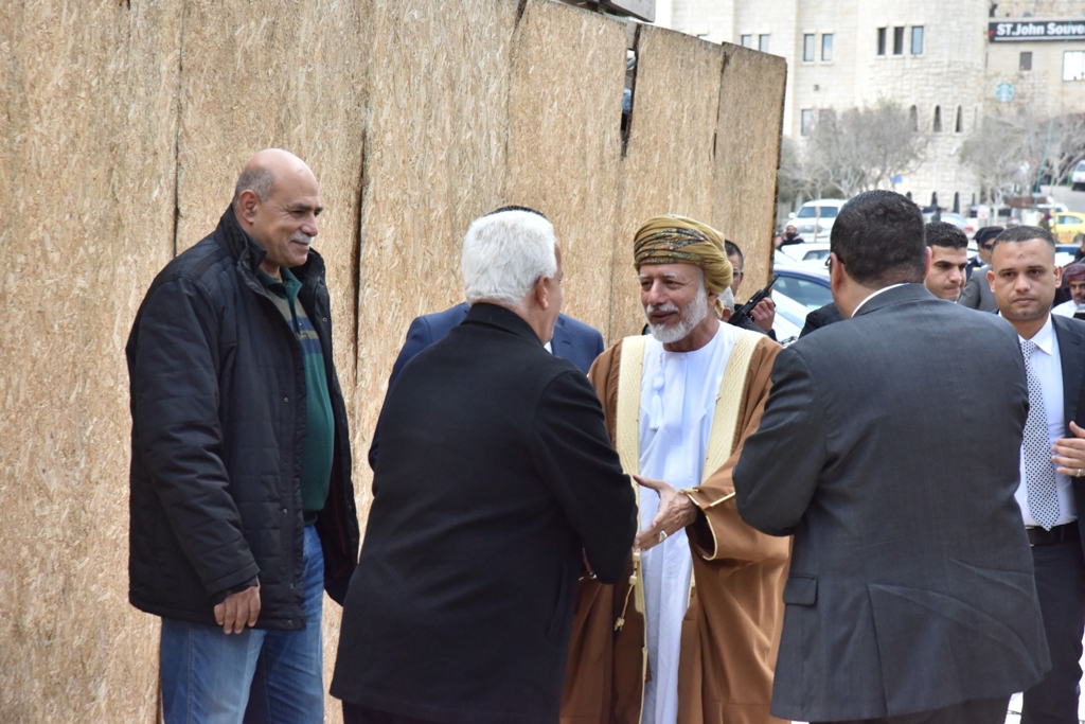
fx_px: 3165
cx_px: 542
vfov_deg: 13.0
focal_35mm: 105
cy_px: 362
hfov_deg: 19.5
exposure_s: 1/500
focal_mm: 105
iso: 2500
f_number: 11
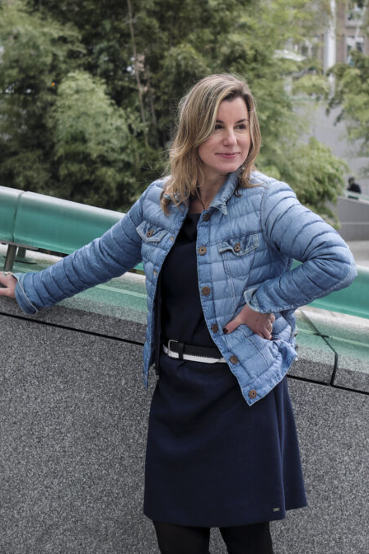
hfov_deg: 17.0
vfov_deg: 25.3
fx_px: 1230
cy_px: 218
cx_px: 222
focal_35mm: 80
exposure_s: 1/680
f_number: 2.8
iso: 500
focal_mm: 23
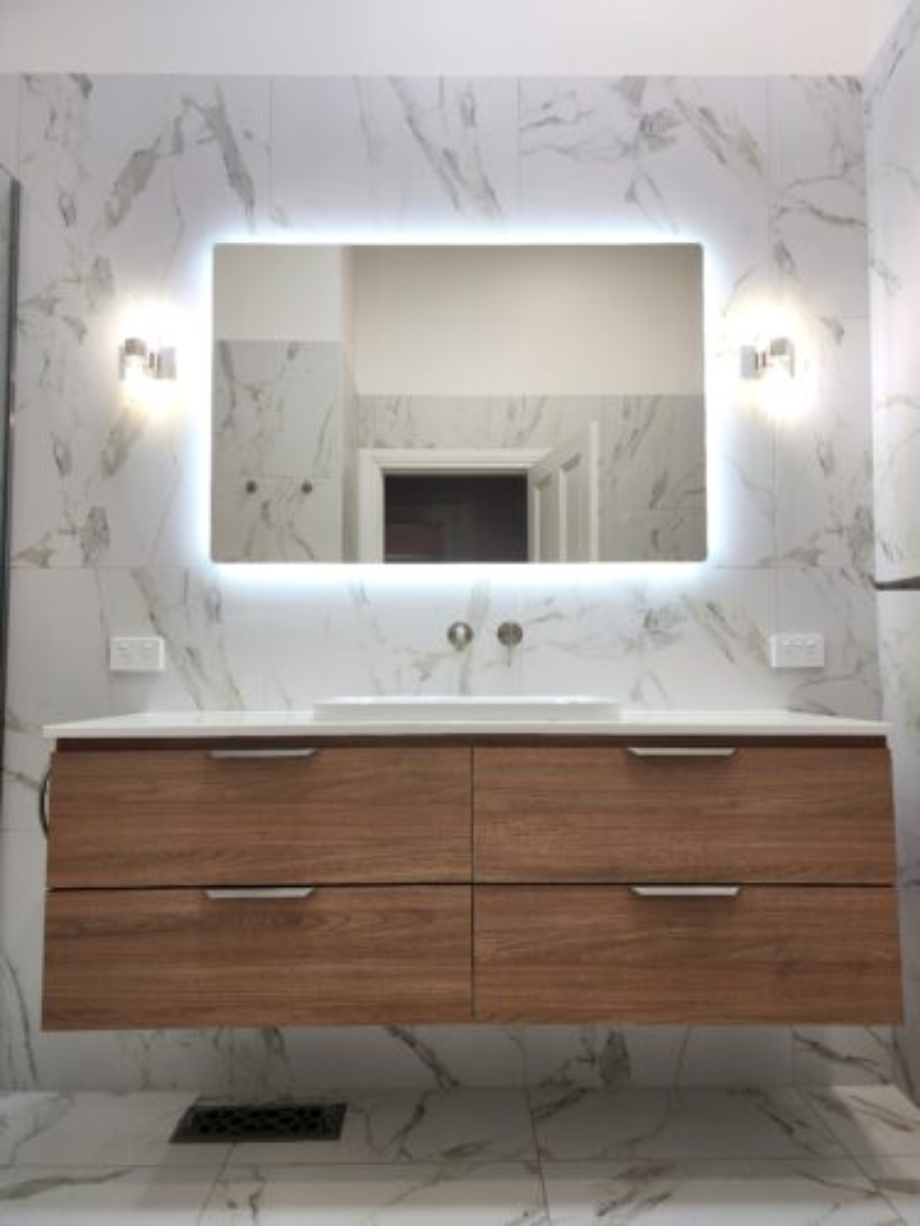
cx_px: 460
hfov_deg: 58.9
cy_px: 613
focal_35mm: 23
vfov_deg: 73.9
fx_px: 815
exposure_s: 1/100
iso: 64
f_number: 1.8
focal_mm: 6.4
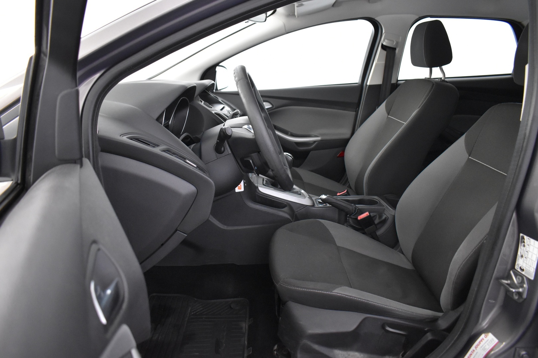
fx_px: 403
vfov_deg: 47.9
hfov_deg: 67.4
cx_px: 269
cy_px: 179
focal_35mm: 27
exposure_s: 1/30
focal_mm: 18
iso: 3200
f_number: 3.5
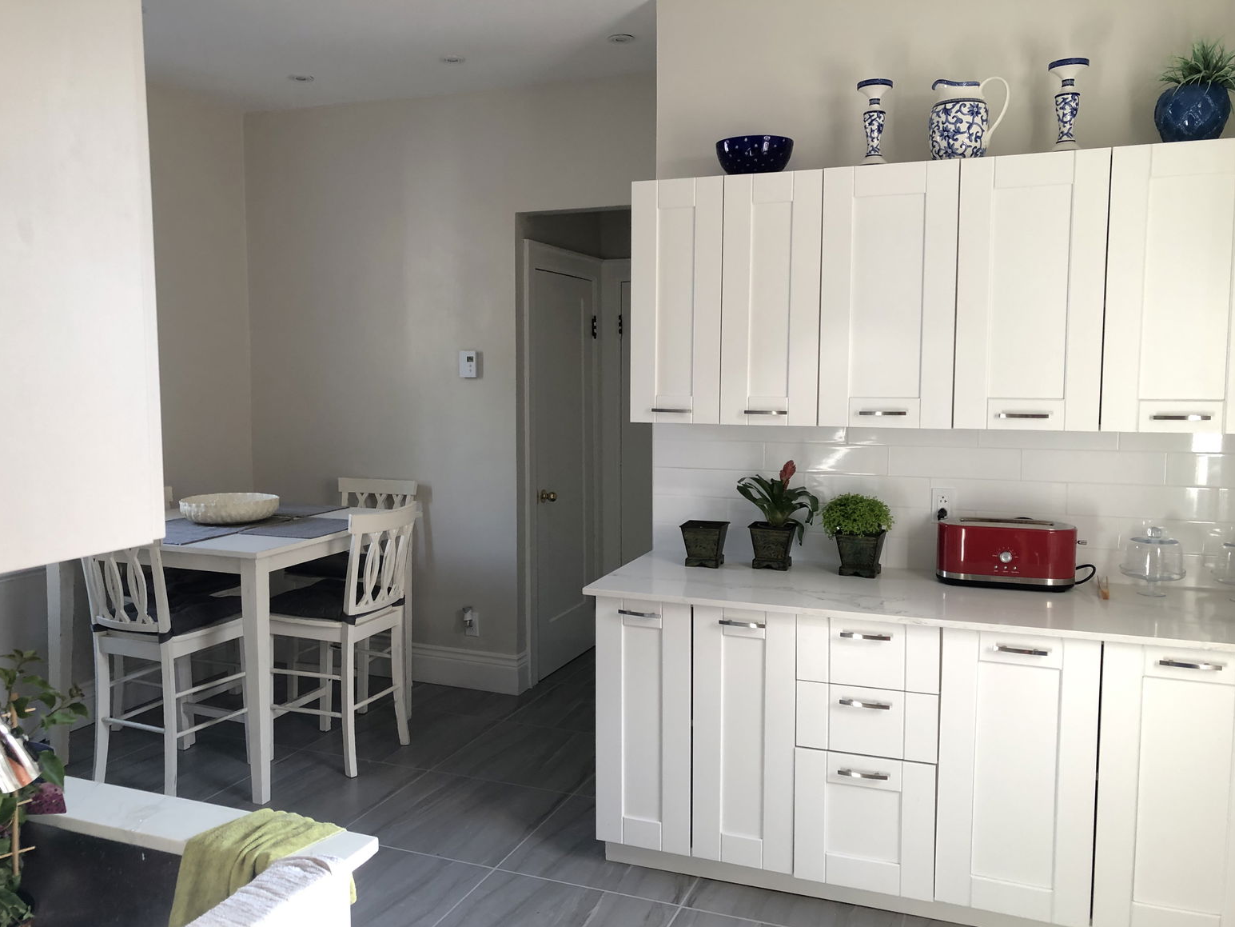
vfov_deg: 48.2
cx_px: 611
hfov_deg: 61.7
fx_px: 1035
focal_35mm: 29
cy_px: 473
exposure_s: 1/30
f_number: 1.8
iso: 25
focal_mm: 3.99
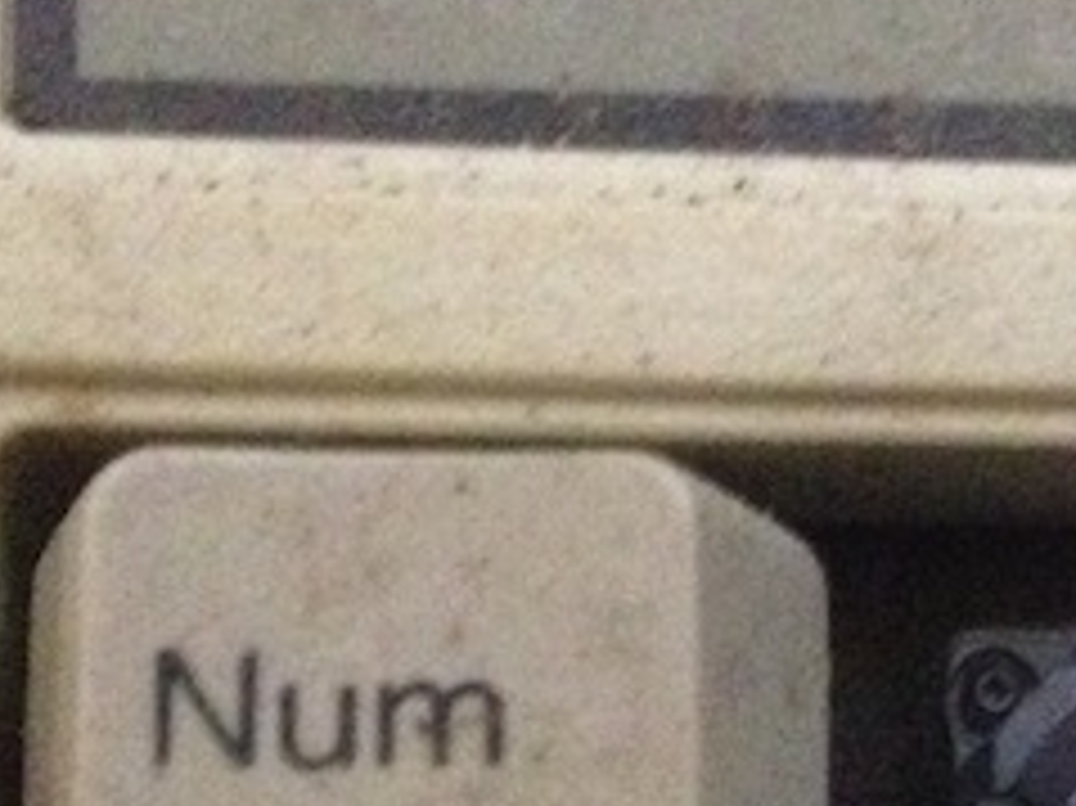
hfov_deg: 12.7
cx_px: 1427
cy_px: 617
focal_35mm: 150
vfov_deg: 9.9
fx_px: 4660
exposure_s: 1/15
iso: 800
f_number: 2.4
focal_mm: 4.28
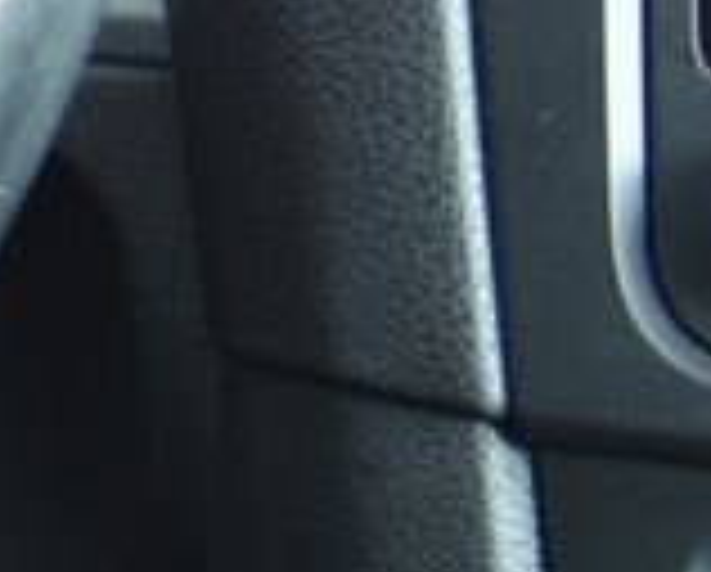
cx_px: -1485
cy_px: -374
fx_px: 6409
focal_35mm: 304
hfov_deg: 5.9
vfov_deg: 5.1
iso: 500
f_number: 4
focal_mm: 50
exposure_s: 1/13
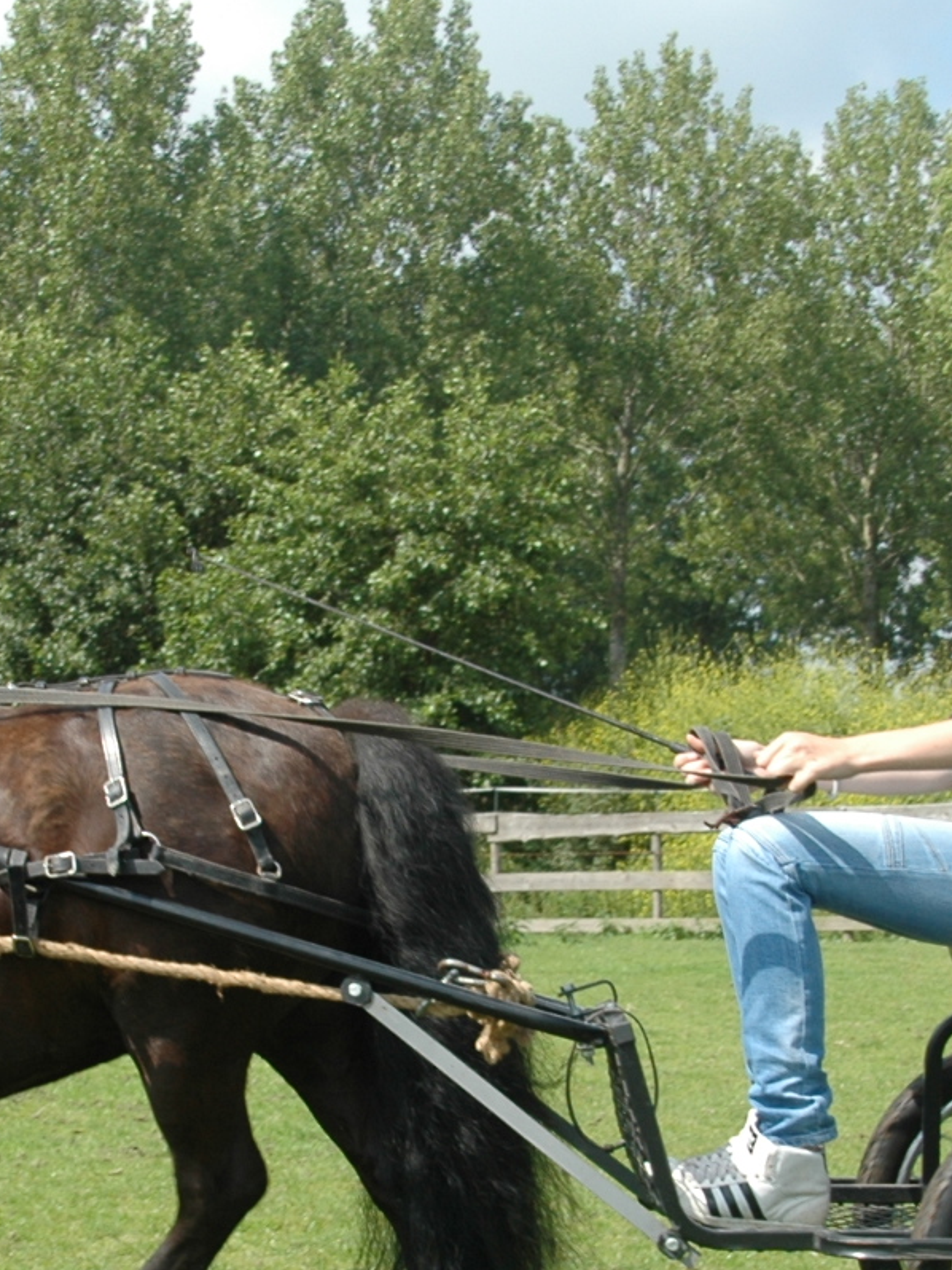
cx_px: 388
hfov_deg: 12.6
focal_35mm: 117
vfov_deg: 16.7
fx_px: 4302
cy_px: 888
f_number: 8
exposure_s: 1/250
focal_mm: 29
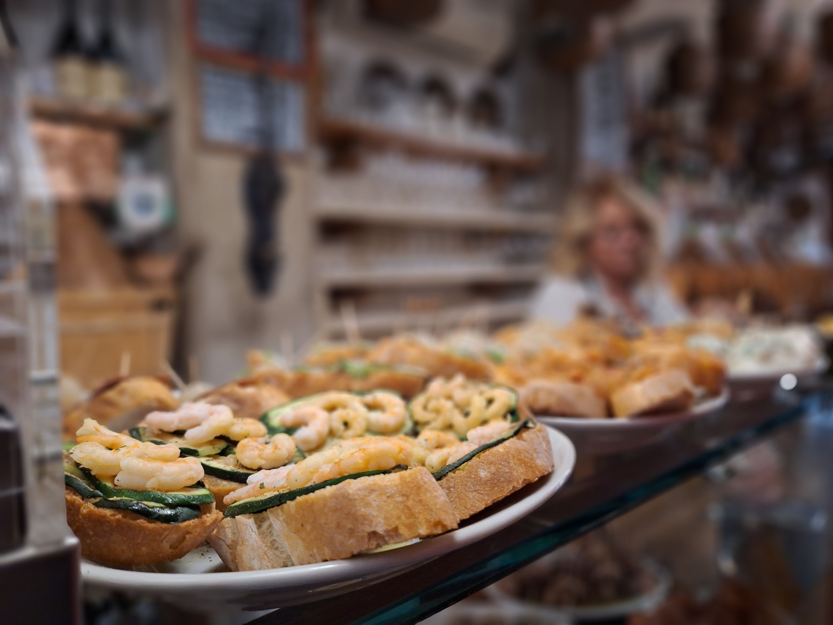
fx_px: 553
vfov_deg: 58.9
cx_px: 416
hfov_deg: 73.9
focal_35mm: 23
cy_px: 312
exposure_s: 1/20
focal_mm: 5.54
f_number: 1.8
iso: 320
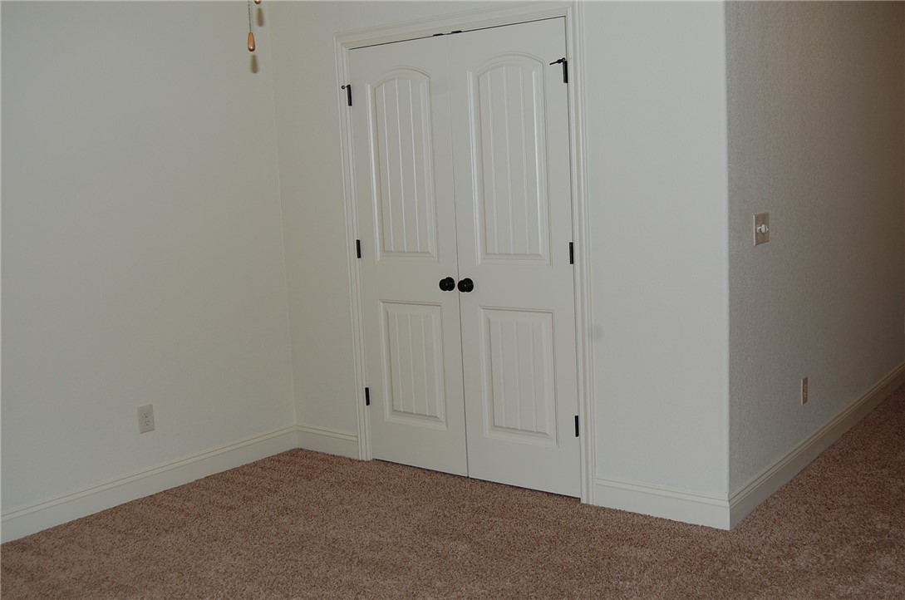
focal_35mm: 39
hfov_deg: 49.6
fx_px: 979
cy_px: 300
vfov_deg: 34.1
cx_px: 452
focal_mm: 26
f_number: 5.6
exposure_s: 1/125
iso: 200
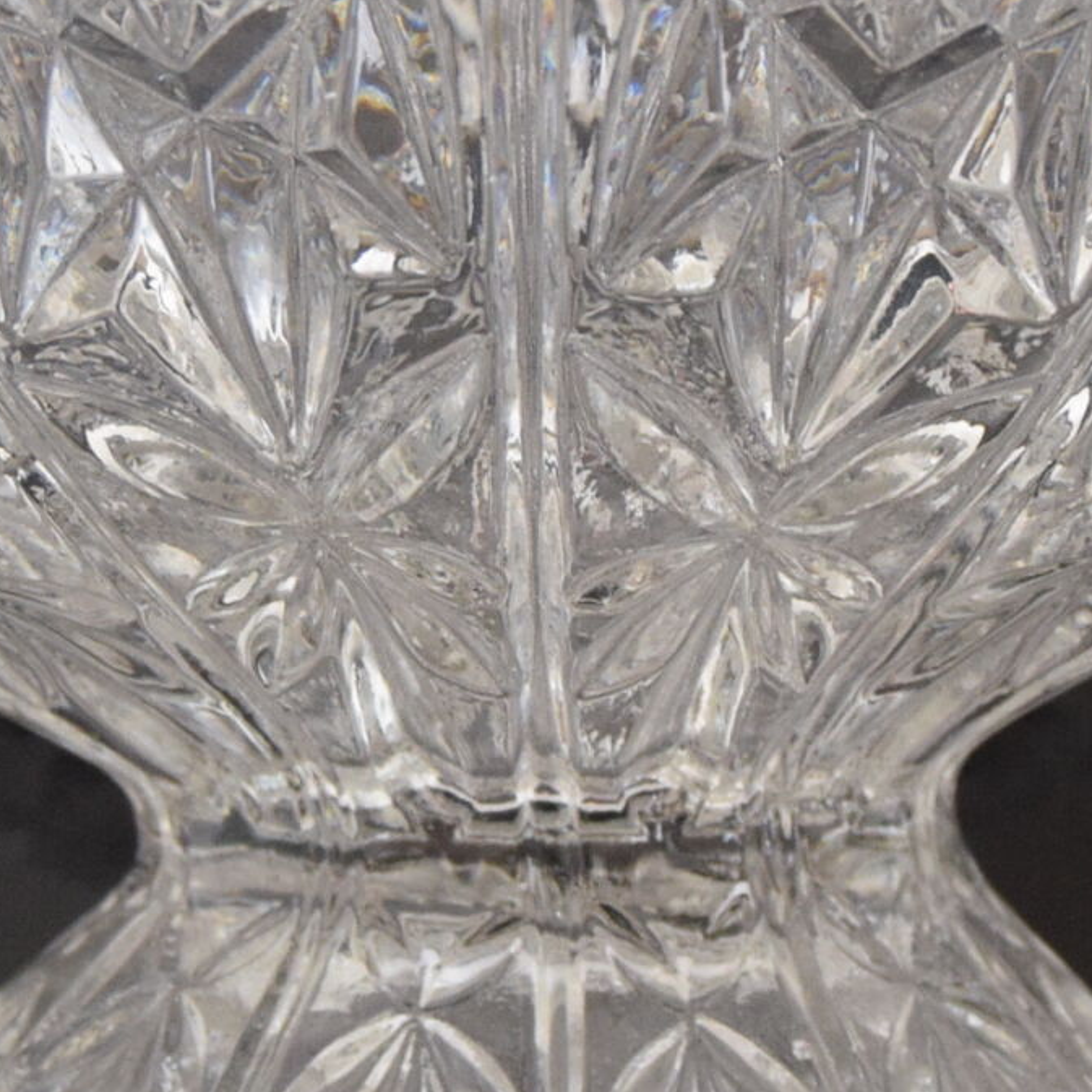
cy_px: 200
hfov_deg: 9.9
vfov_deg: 9.9
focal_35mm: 176
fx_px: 6278
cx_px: 521
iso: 1600
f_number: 5
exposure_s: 1/100
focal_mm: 31
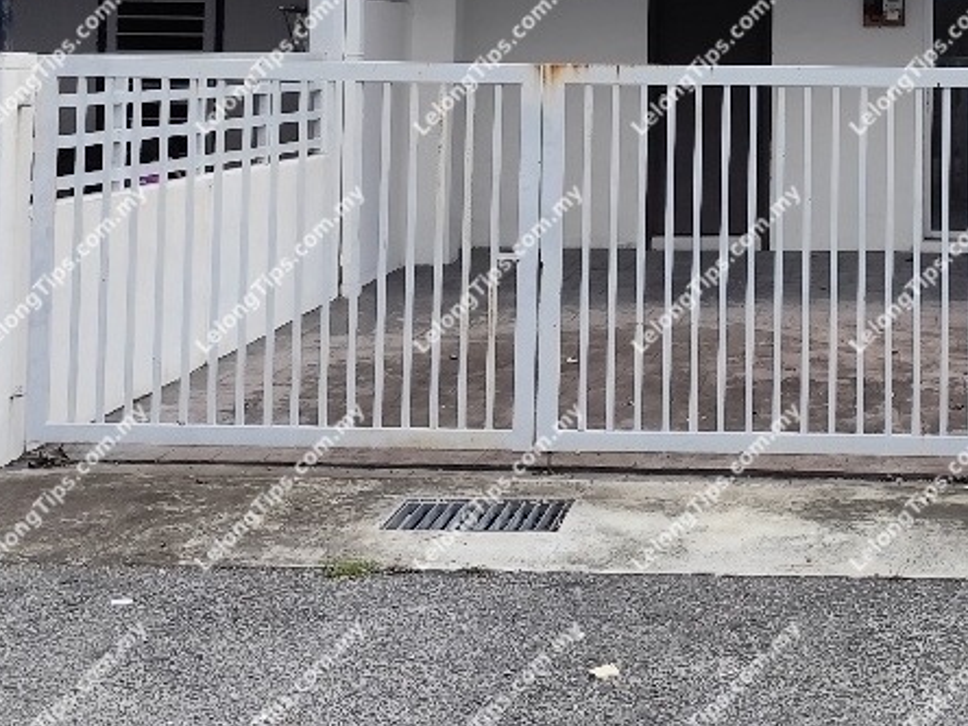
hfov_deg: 30.2
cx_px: 820
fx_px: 1734
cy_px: -171
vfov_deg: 21.7
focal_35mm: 62
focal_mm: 6.14
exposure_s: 1/1122
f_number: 1.65
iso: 50
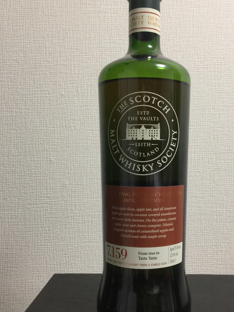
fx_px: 324
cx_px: 144
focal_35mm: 36
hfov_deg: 39.4
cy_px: 152
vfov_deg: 51.3
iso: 50
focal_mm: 4.15
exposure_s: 1/15
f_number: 2.2
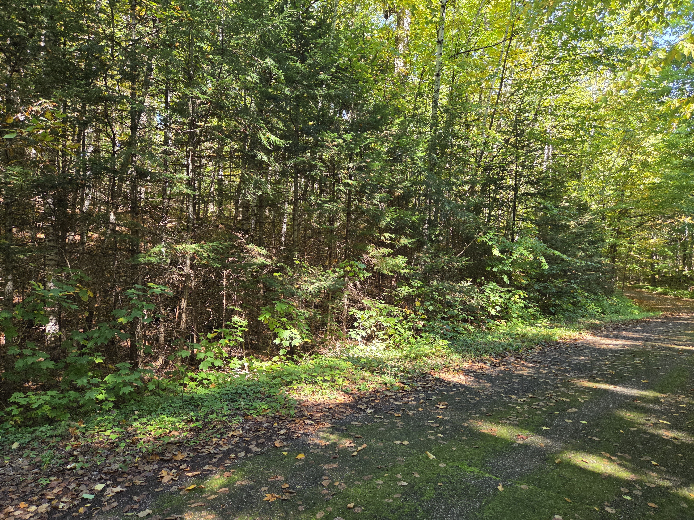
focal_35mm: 23
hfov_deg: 73.9
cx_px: 347
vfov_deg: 58.9
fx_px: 461
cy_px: 260
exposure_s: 1/180
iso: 125
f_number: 1.8
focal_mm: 5.4
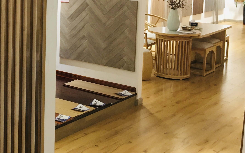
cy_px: 17
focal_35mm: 70
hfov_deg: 27.5
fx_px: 467
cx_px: -6
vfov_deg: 18.3
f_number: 2.2
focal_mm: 4.15
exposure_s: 1/33
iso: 100
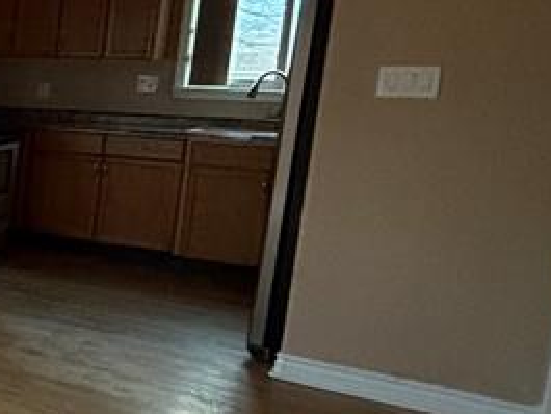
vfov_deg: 27.0
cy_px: 182
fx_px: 860
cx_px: -457
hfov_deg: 21.5
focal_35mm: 54
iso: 640
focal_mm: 2.22
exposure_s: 1/60
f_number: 2.2
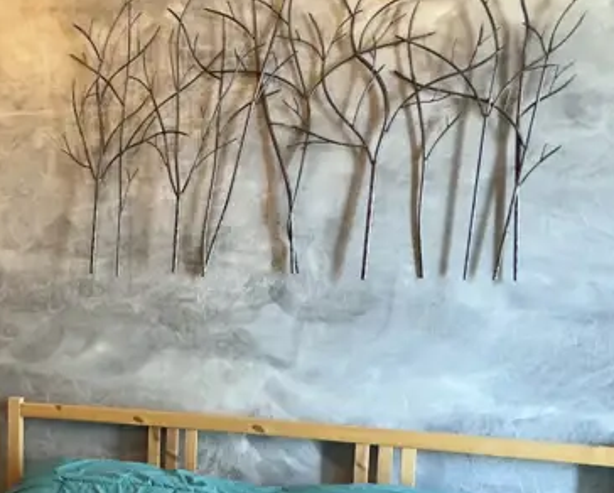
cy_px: 378
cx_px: -69
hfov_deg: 35.0
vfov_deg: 32.8
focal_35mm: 45
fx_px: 819
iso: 800
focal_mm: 2.22
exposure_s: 1/50
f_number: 2.2
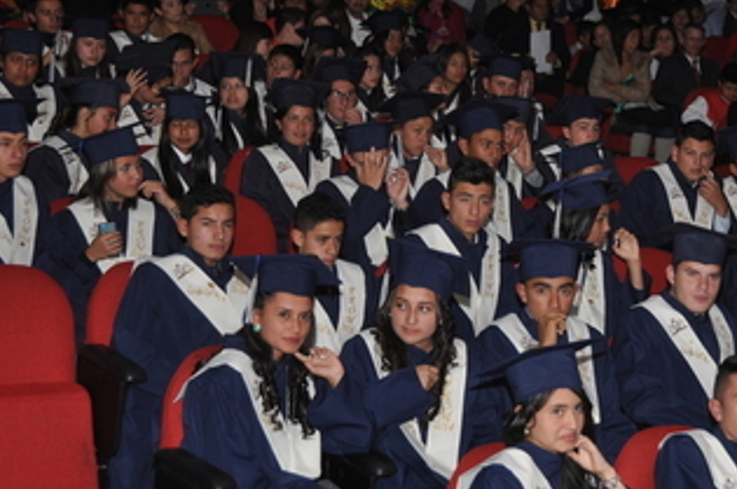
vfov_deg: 13.1
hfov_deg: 19.4
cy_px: 172
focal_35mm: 104
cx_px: 604
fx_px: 2126
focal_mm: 42
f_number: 5
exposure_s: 1/60
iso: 400
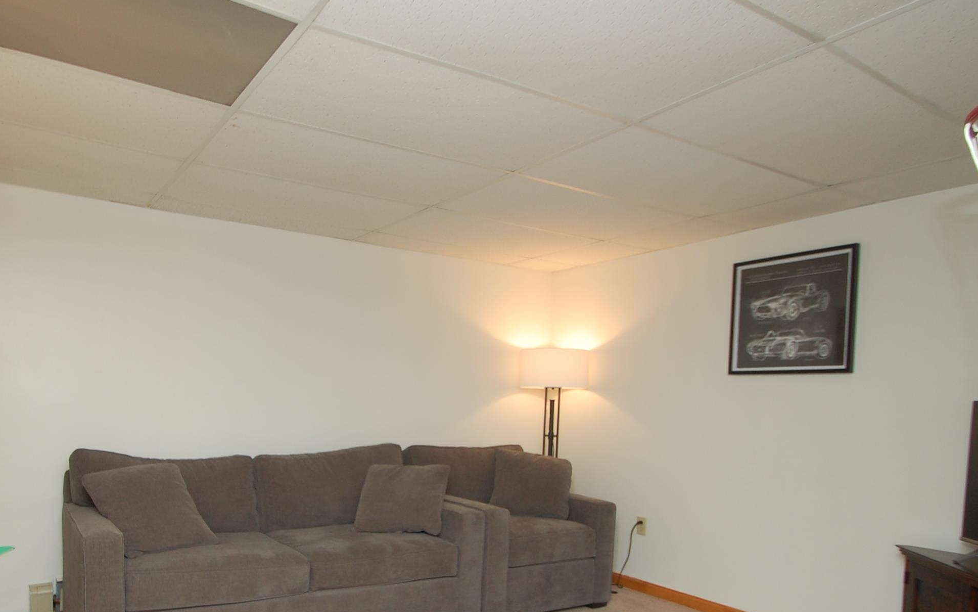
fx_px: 640
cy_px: 410
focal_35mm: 24
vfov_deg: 50.2
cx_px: 389
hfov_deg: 73.9
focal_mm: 10
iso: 400
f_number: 4
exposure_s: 1/60
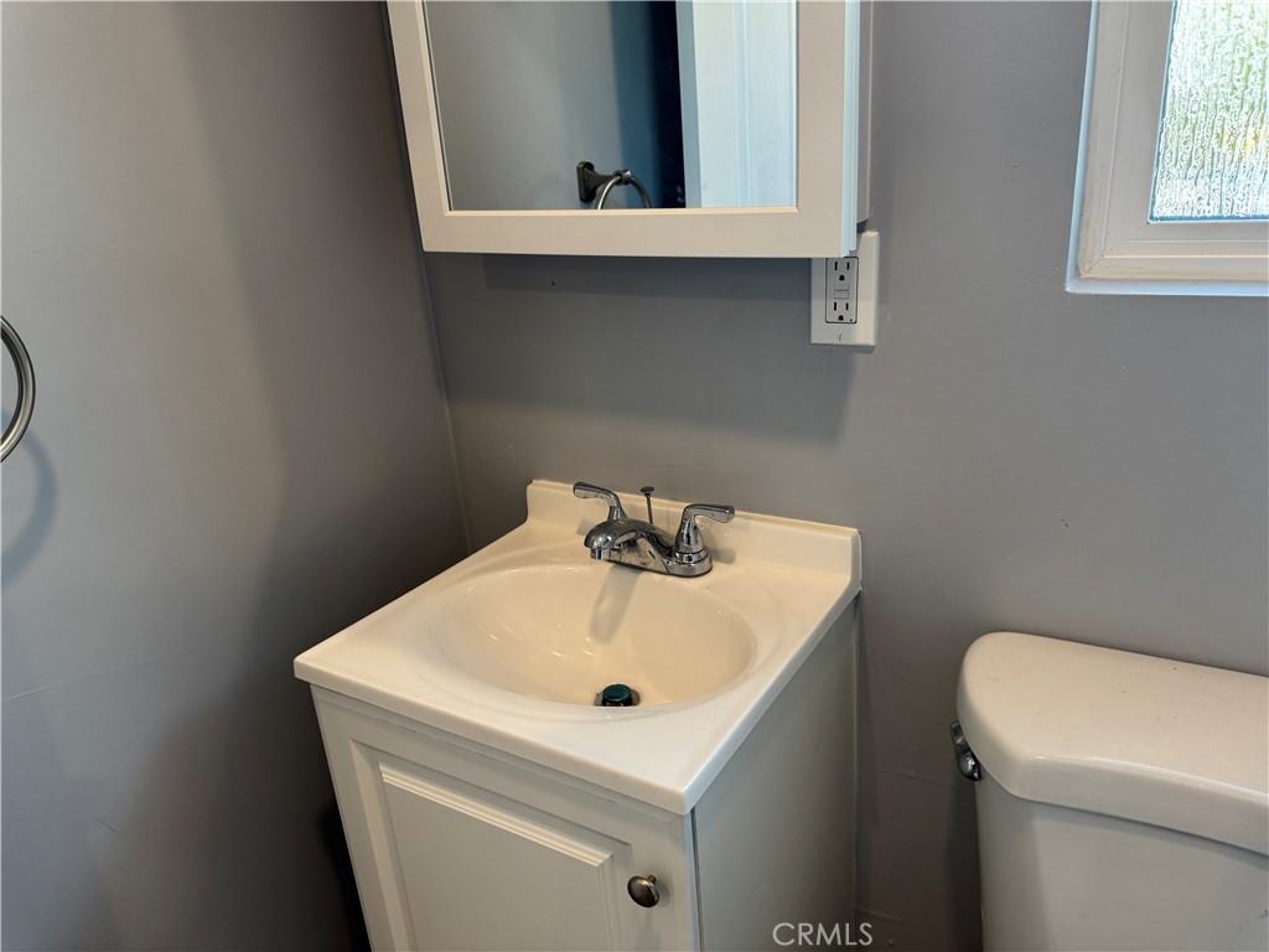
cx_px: 634
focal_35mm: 24
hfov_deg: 71.6
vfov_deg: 56.8
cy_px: 476
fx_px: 880
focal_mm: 6.76
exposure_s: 1/120
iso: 160
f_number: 1.78
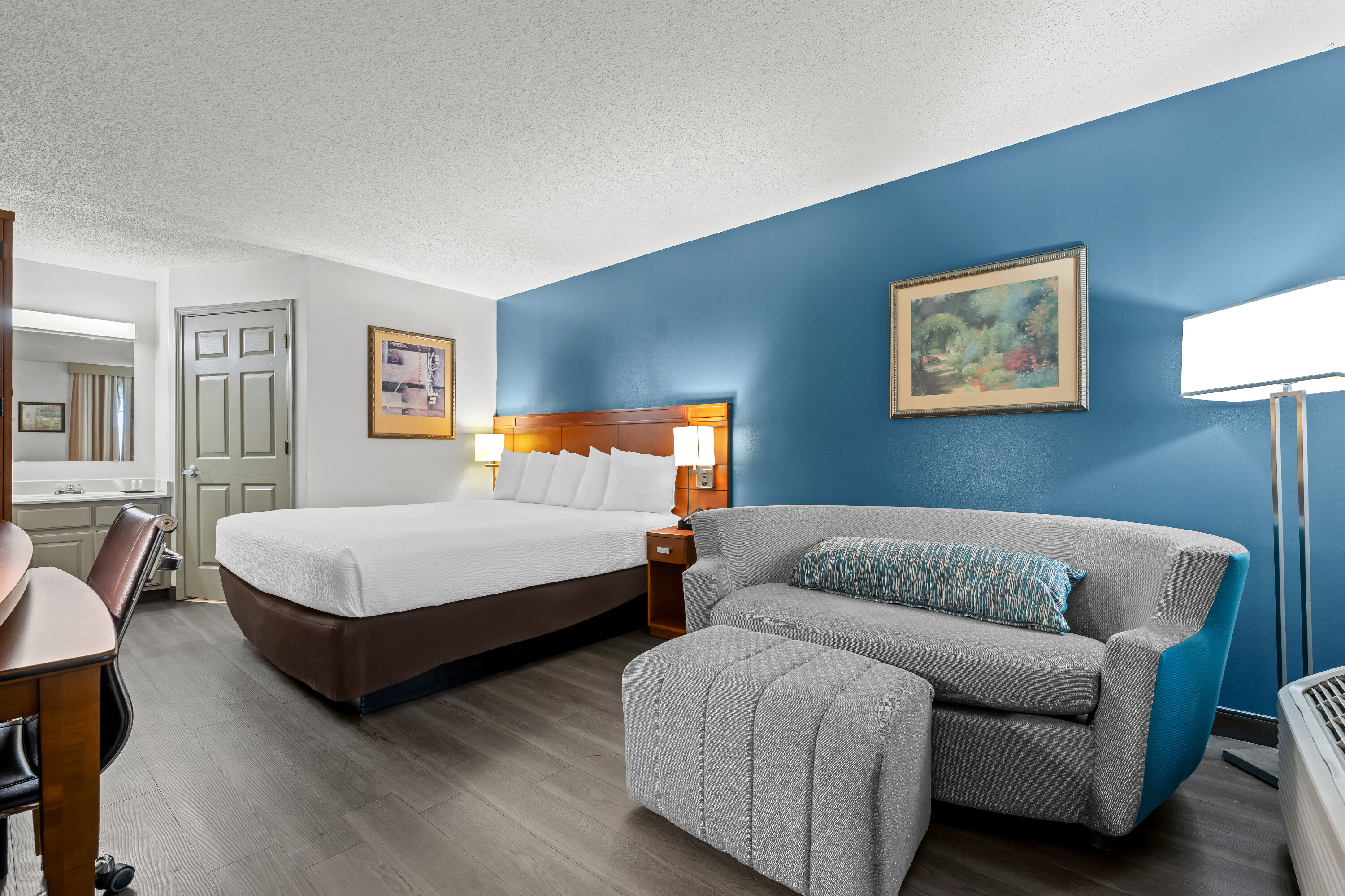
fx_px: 523
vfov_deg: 81.2
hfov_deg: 104.3
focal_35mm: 14
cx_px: 672
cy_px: 448
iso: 200
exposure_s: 2
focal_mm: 14
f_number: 8
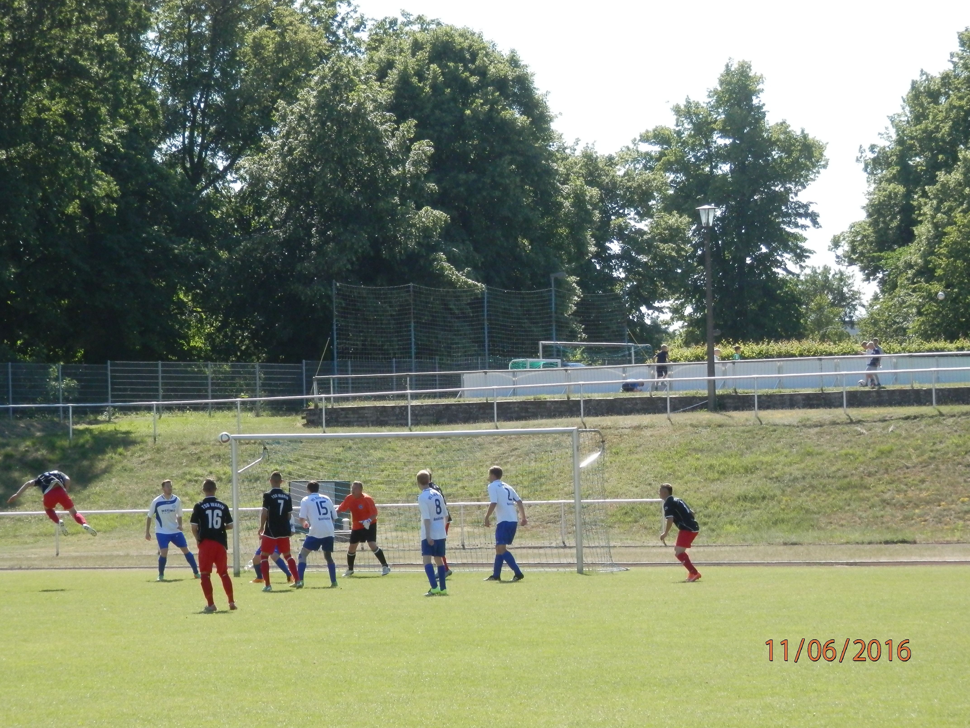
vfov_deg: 9.6
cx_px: 485
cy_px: 364
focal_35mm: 154
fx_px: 4315
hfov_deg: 12.8
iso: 200
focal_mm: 27.5
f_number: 5.5
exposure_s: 1/500
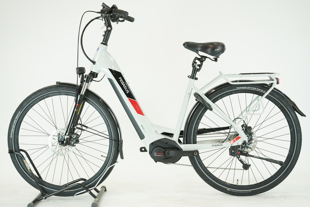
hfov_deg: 35.1
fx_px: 491
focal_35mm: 57
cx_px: 155
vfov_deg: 23.8
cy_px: 104
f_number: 5.6
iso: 1600
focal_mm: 57
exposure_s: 1/200
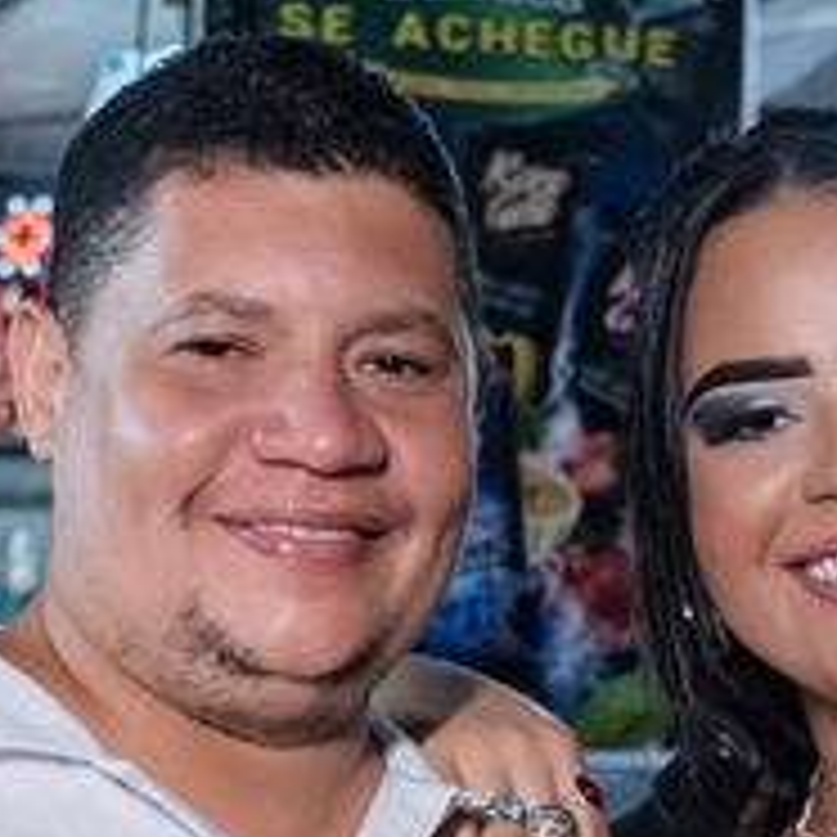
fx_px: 3337
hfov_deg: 14.3
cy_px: 1035
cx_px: 493
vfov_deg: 13.8
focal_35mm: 122
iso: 2500
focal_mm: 24
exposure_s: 1/500
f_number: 2.8
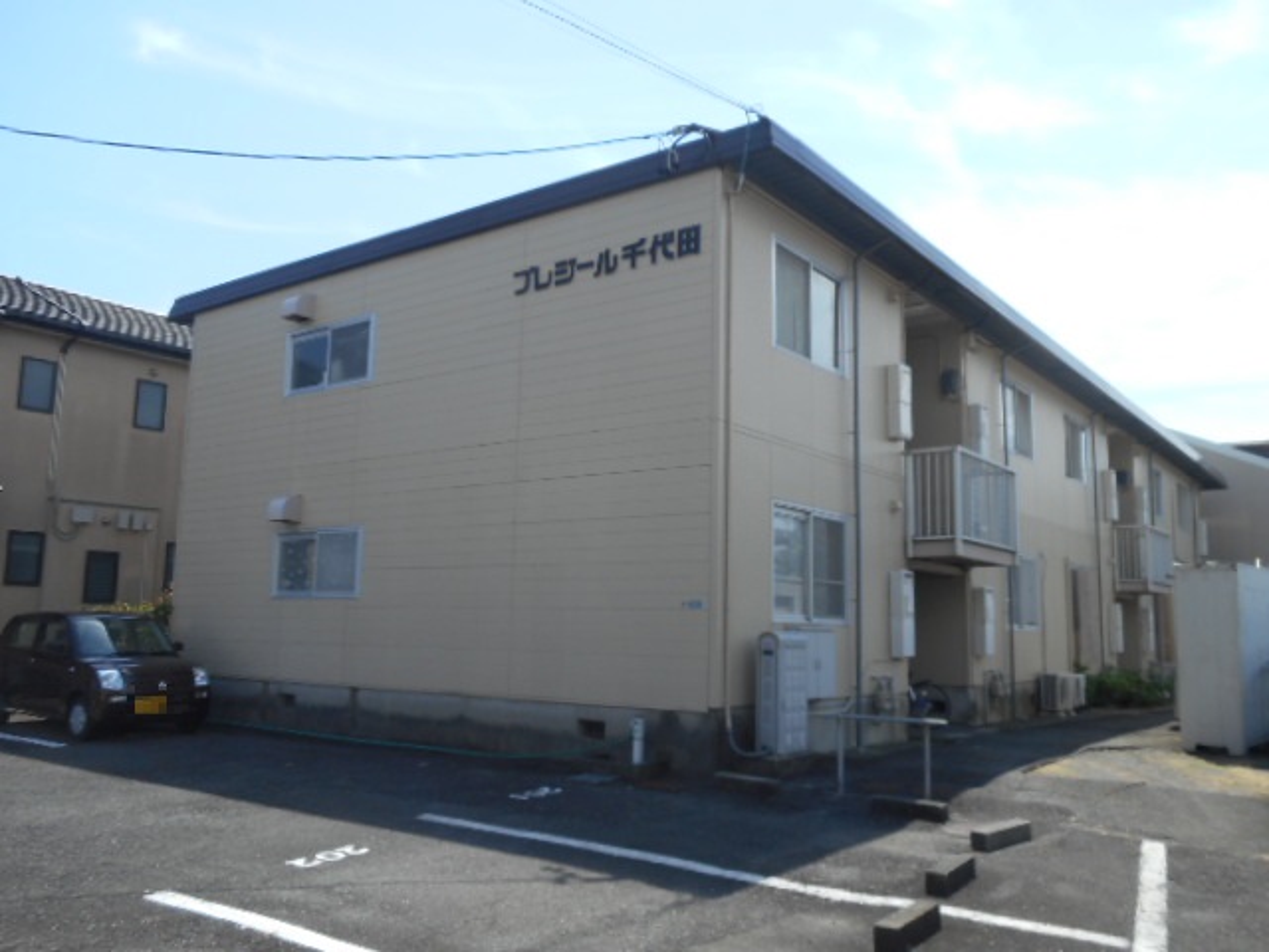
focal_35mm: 29
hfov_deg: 61.7
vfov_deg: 48.2
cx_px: 634
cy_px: 476
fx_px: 1063
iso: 80
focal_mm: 5.2
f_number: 4
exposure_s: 1/500
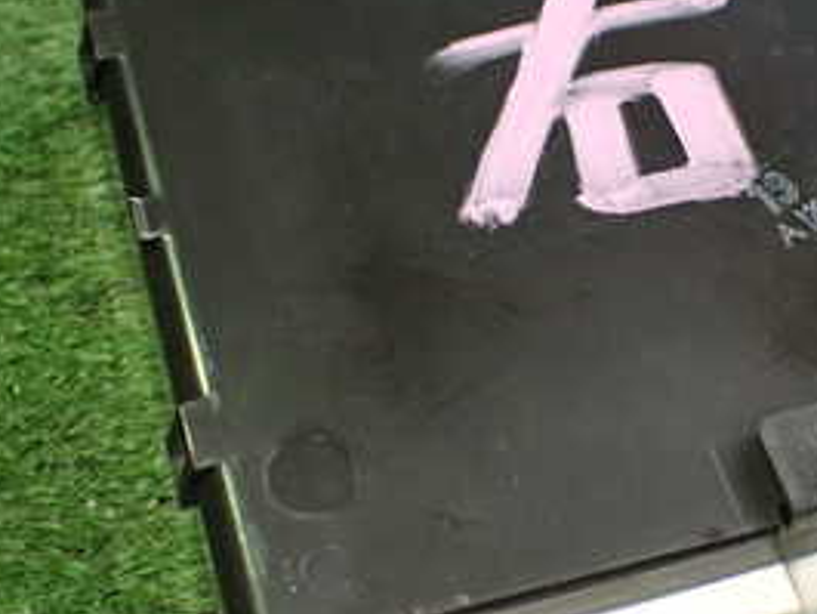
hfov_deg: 28.1
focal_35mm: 68
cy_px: 281
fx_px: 1606
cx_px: 629
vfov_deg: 21.6
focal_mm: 5.4
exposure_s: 1/125
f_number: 2.3
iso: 800
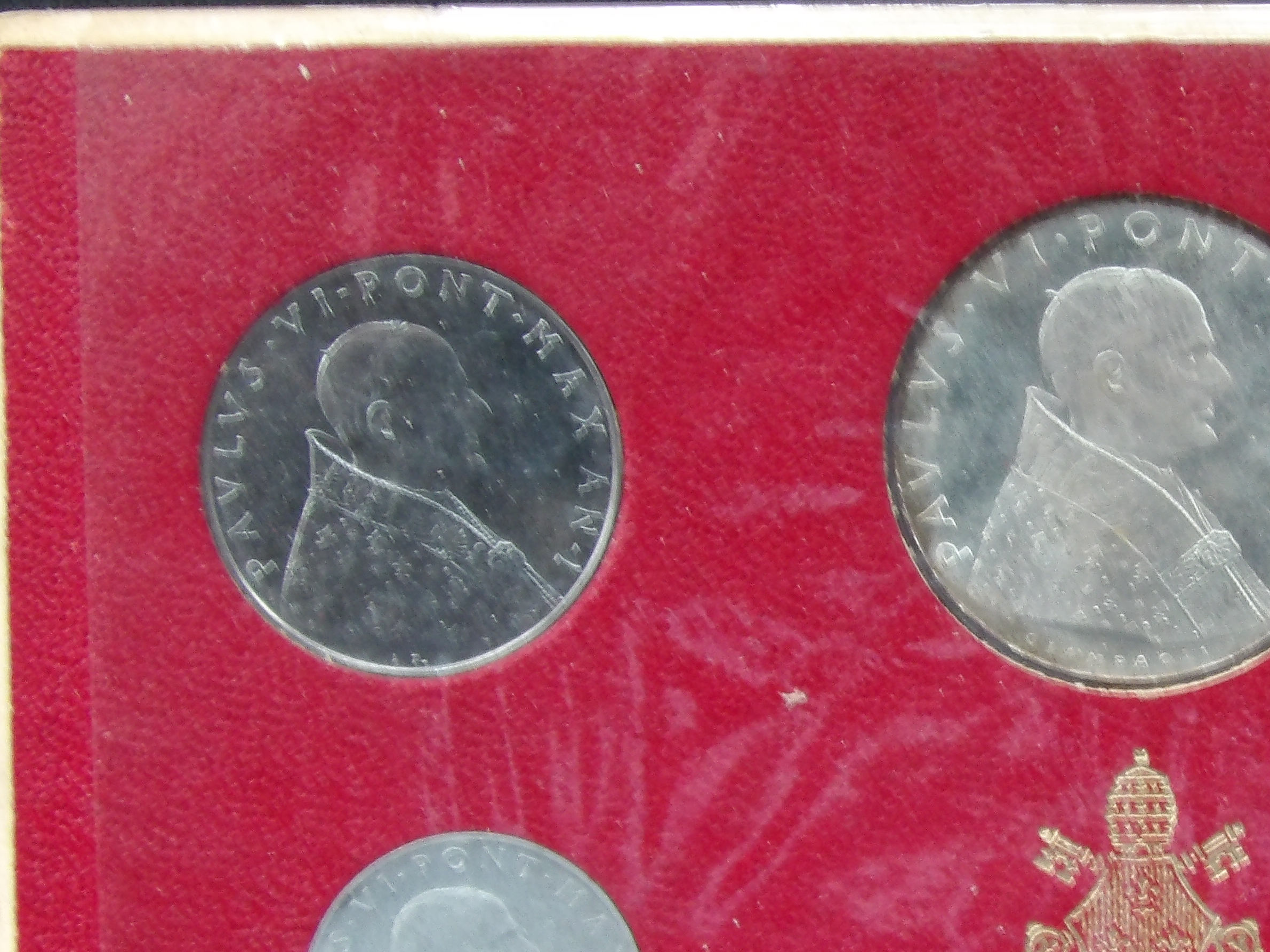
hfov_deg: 17.4
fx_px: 4072
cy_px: 841
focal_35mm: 111
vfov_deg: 13.2
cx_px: 1165
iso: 251
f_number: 5.3
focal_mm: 9.2
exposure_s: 1/15
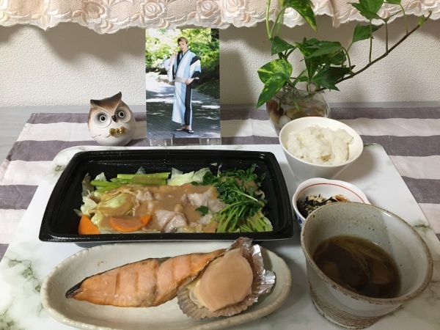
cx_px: 220
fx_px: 369
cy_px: 165
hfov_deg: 61.7
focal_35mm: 29
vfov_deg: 48.2
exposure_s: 1/24
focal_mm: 4.15
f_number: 2.2
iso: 200
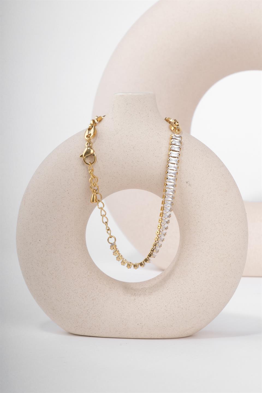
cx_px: 131
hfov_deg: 15.0
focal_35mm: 91
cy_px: 196
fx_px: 993
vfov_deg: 22.4
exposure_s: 1/200
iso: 400
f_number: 22
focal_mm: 60.8
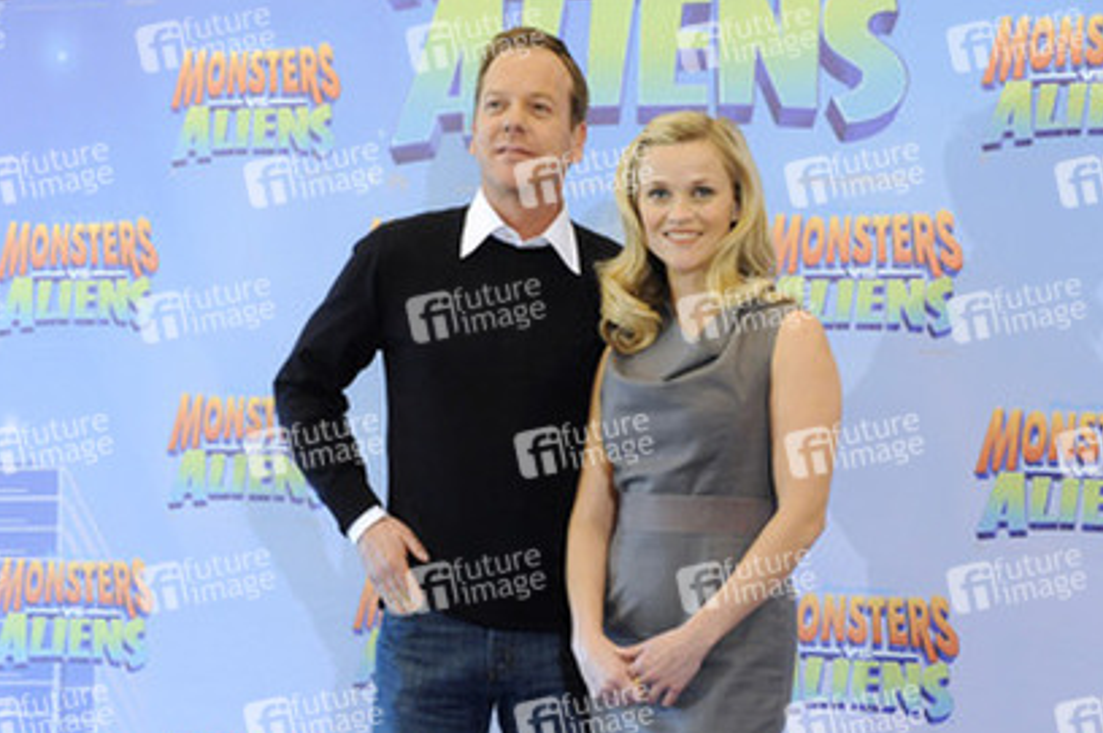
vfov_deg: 13.0
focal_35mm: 105
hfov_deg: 19.5
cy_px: 379
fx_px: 3213
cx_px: 512
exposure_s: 1/160
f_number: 5.6
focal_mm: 95
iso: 4000
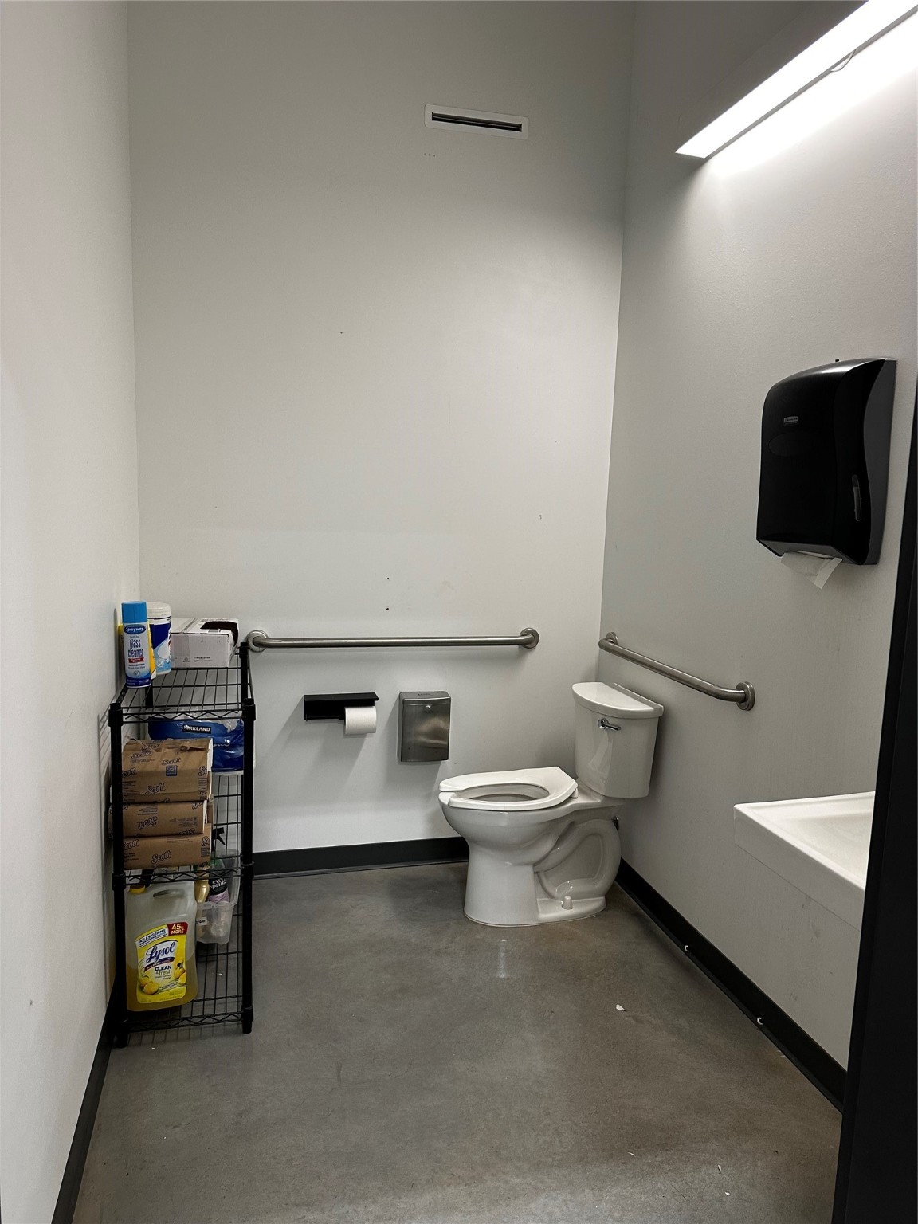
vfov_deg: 71.6
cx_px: 459
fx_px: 849
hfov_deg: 56.8
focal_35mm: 24
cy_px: 612
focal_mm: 6.86
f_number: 1.78
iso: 200
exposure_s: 1/120
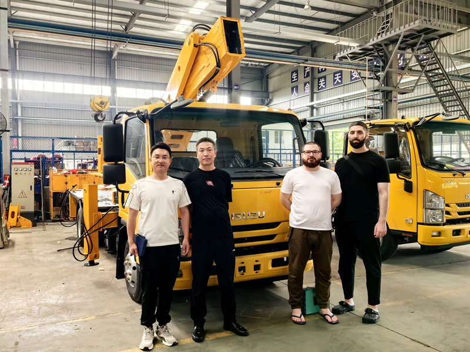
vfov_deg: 51.3
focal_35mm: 27
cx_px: 235
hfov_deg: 65.4
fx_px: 366
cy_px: 176
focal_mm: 5.75
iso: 250
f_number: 4
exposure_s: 1/100
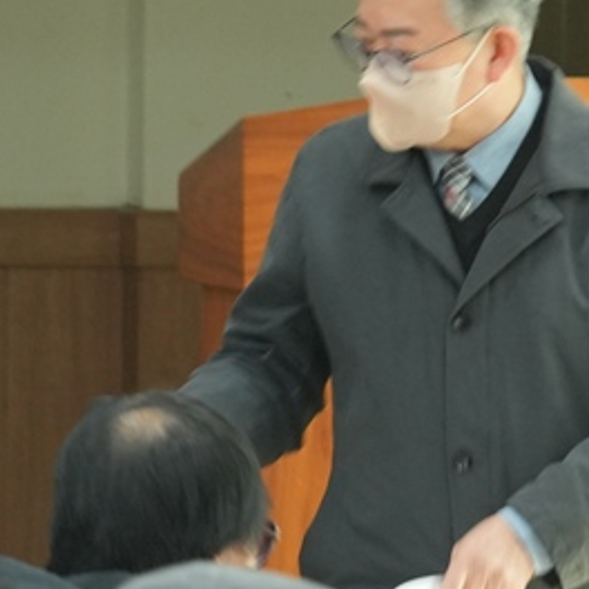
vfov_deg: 3.7
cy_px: 298
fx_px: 9093
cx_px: 451
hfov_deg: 3.7
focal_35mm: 472
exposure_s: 1/50
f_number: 7.1
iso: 1600
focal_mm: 115
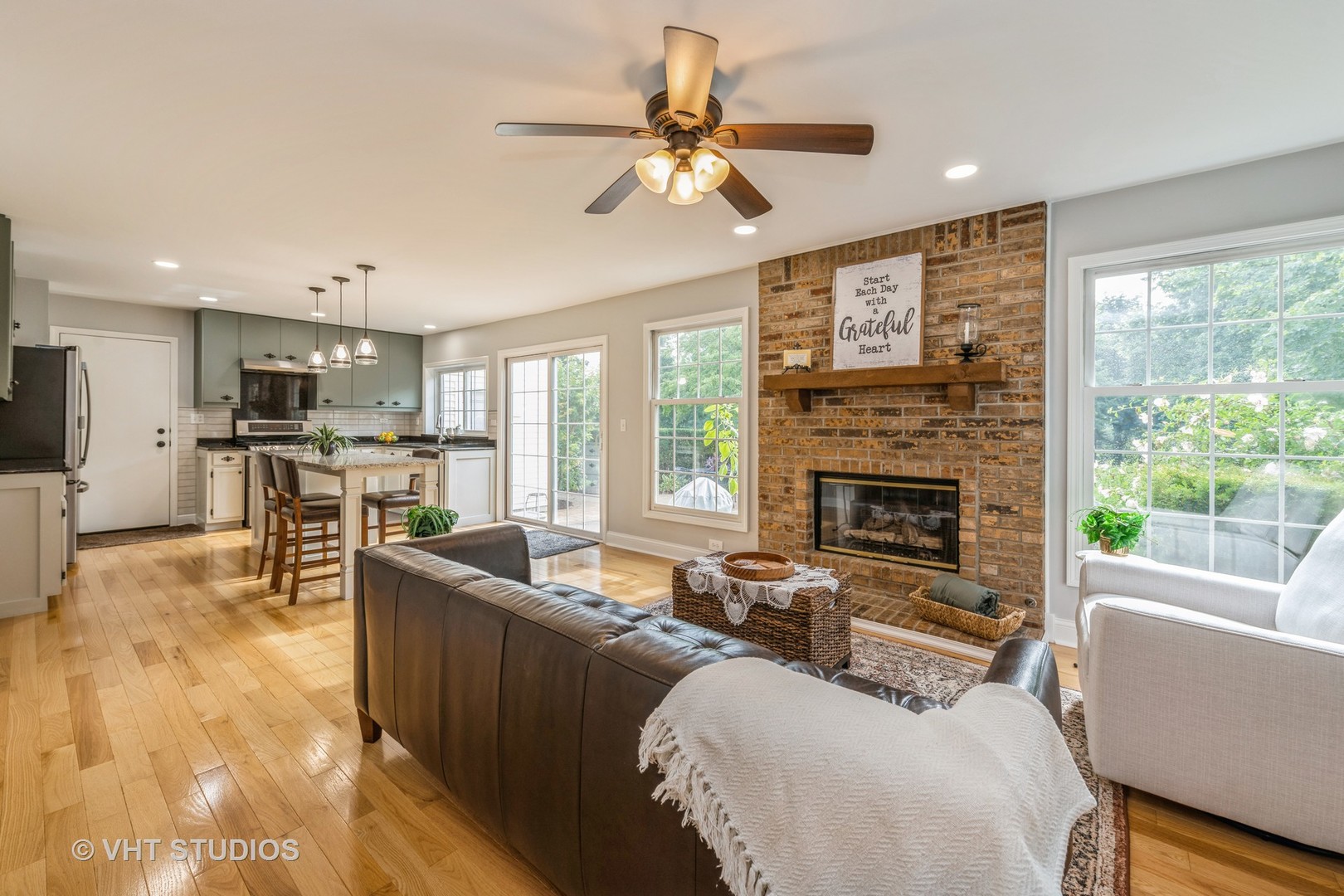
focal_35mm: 14
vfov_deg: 81.2
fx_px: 523
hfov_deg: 104.3
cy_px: 448
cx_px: 672
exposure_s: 1/15
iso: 200
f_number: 8
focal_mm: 14
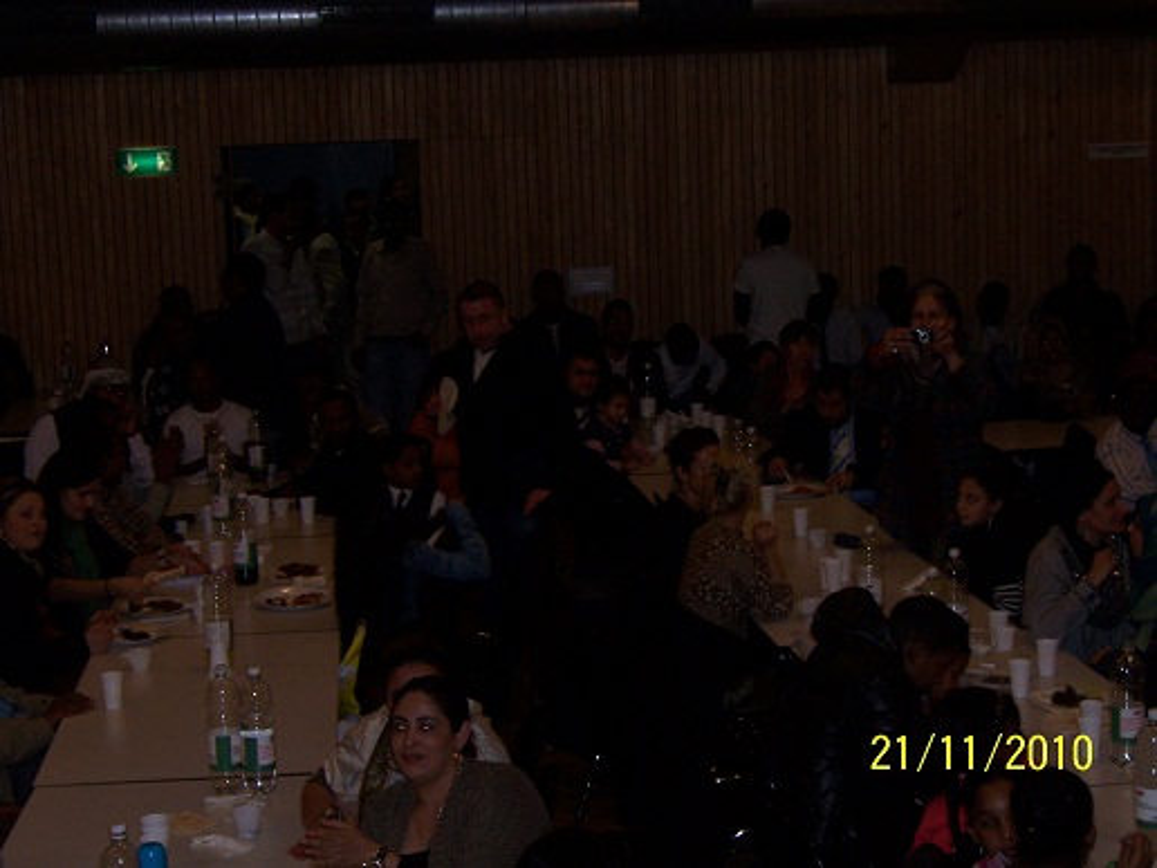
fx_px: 2440
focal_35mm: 73
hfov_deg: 26.7
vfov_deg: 20.2
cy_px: 434
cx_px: 578
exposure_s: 1/90
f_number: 4.3
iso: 140
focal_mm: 12.1
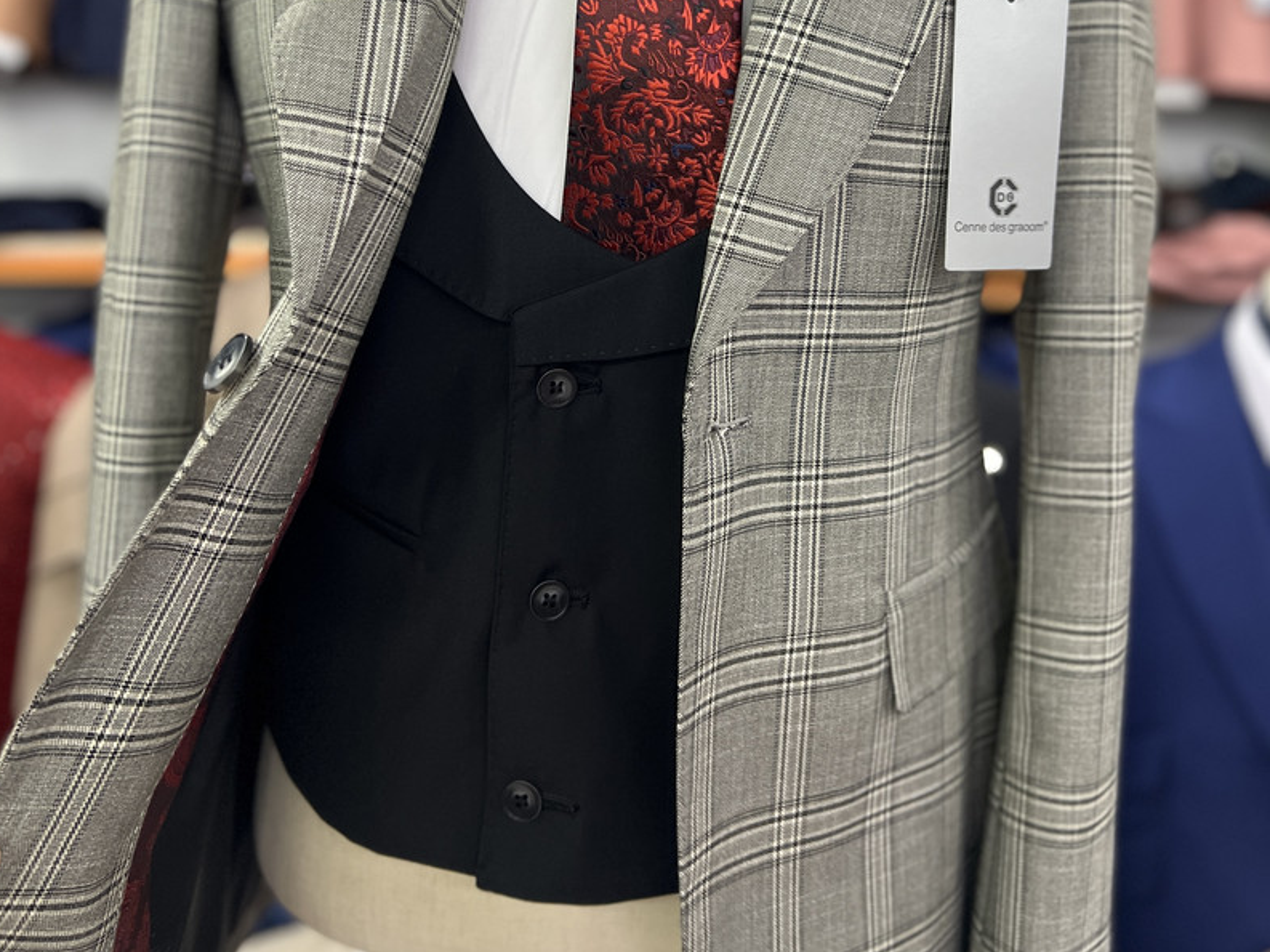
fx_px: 1284
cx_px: 631
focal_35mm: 35
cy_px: 142
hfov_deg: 52.6
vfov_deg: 38.5
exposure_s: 1/50
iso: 100
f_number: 1.5
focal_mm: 5.7
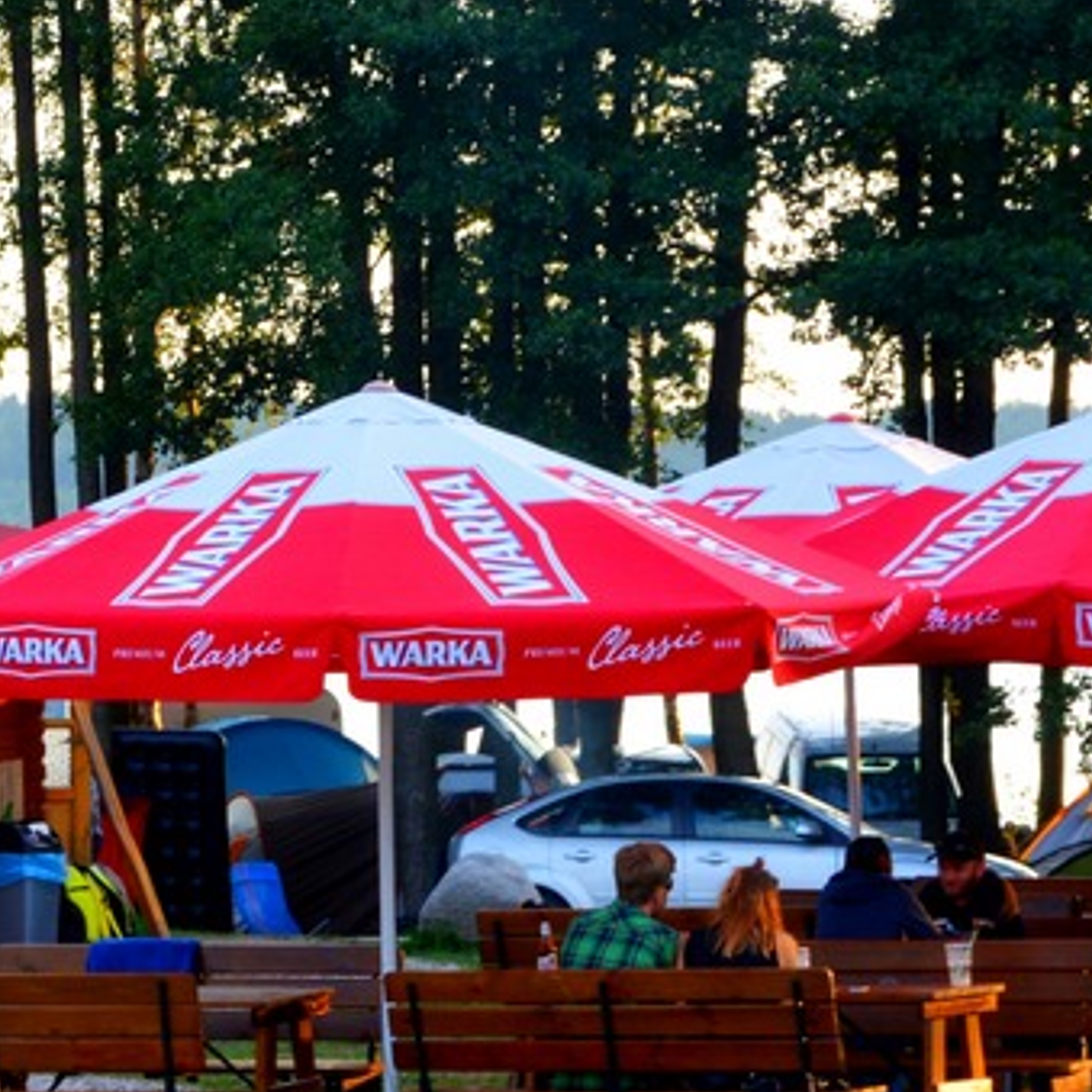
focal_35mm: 231
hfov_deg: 7.6
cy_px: 462
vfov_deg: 7.6
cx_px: 97
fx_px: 8244
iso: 180
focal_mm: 48
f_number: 8
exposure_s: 1/60
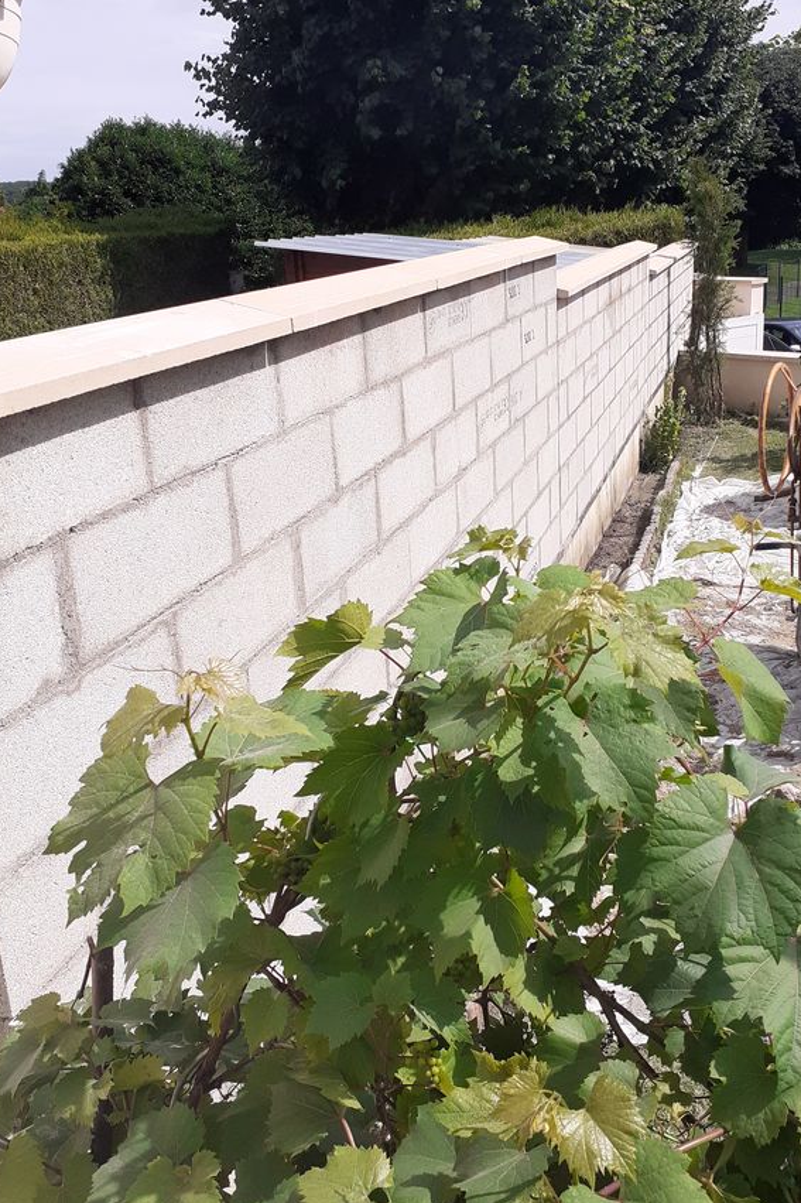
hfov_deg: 39.8
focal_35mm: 33
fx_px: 1102
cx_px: 475
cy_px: 513
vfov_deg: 57.0
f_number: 1.9
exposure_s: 1/2463
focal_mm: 3.6
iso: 40
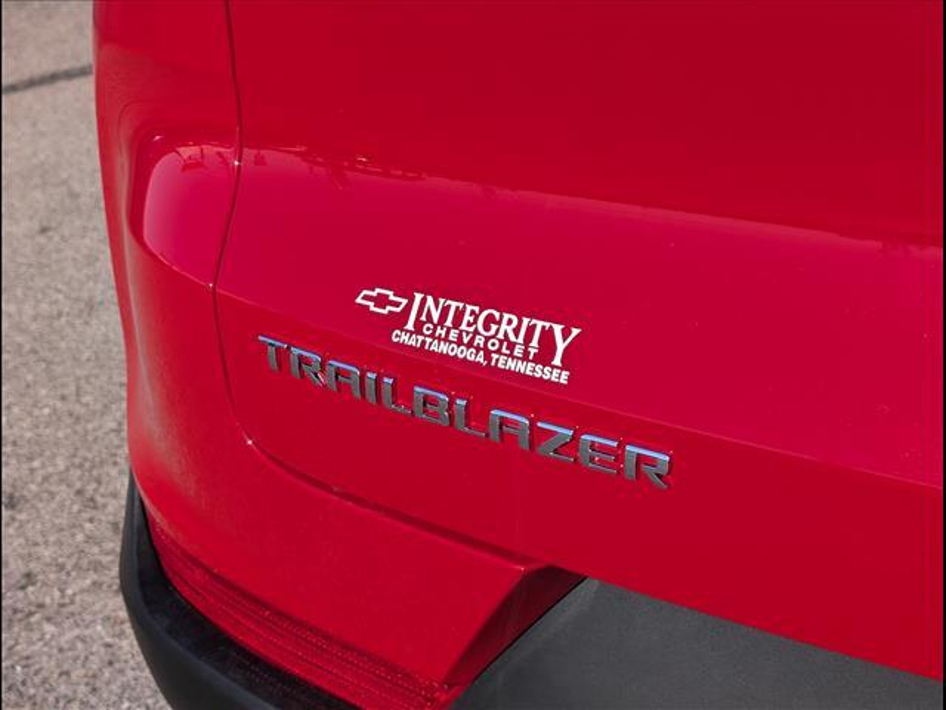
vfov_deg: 29.7
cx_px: 473
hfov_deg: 38.9
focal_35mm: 49
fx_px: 1339
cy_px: 355
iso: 20
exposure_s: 1/2500
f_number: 1.68
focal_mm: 6.9
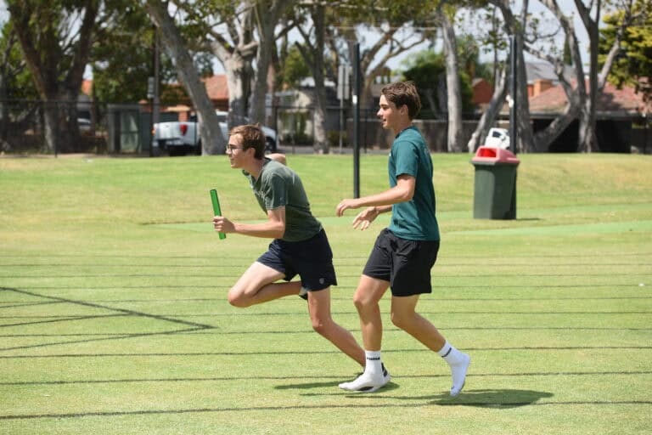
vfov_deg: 16.7
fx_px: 1485
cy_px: 218
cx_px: 326
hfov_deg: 24.8
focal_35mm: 82
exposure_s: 1/6400
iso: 800
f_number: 4
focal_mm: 82
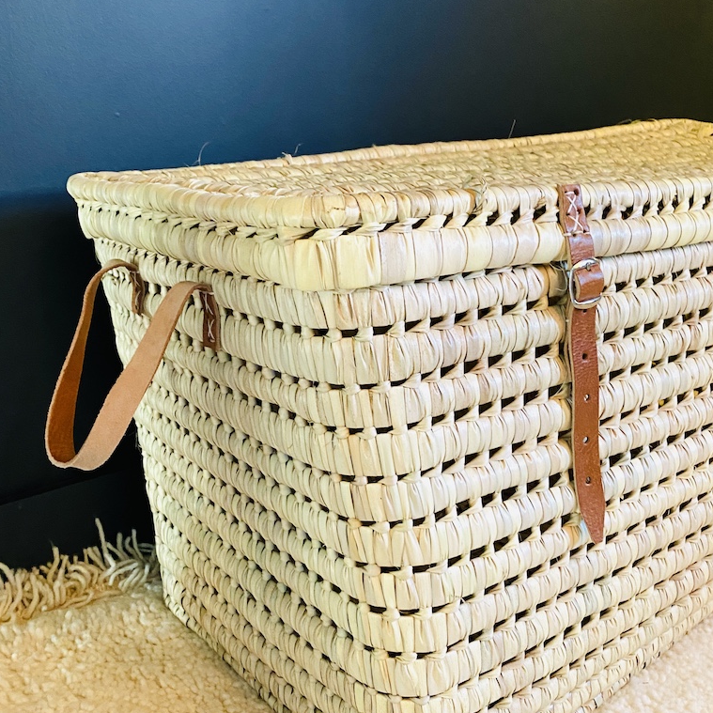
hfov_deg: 52.5
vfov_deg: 52.3
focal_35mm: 31
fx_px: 722
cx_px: 355
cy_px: 410
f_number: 1.8
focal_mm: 4.25
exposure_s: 1/33
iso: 400
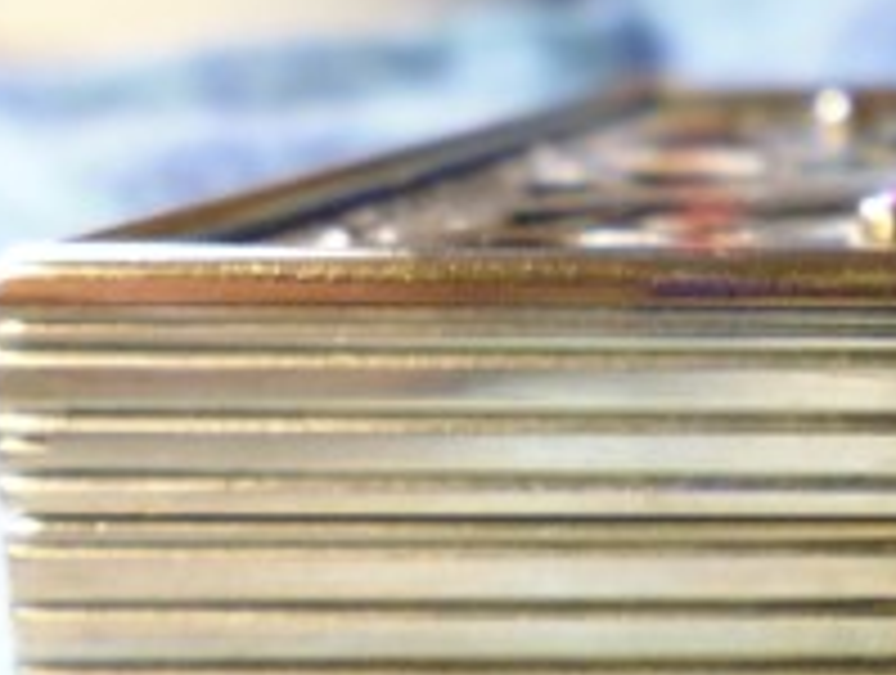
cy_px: 234
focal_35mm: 77
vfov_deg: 19.1
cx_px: 1234
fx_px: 1997
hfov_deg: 22.1
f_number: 2.8
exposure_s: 1/13
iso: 400
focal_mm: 4.3
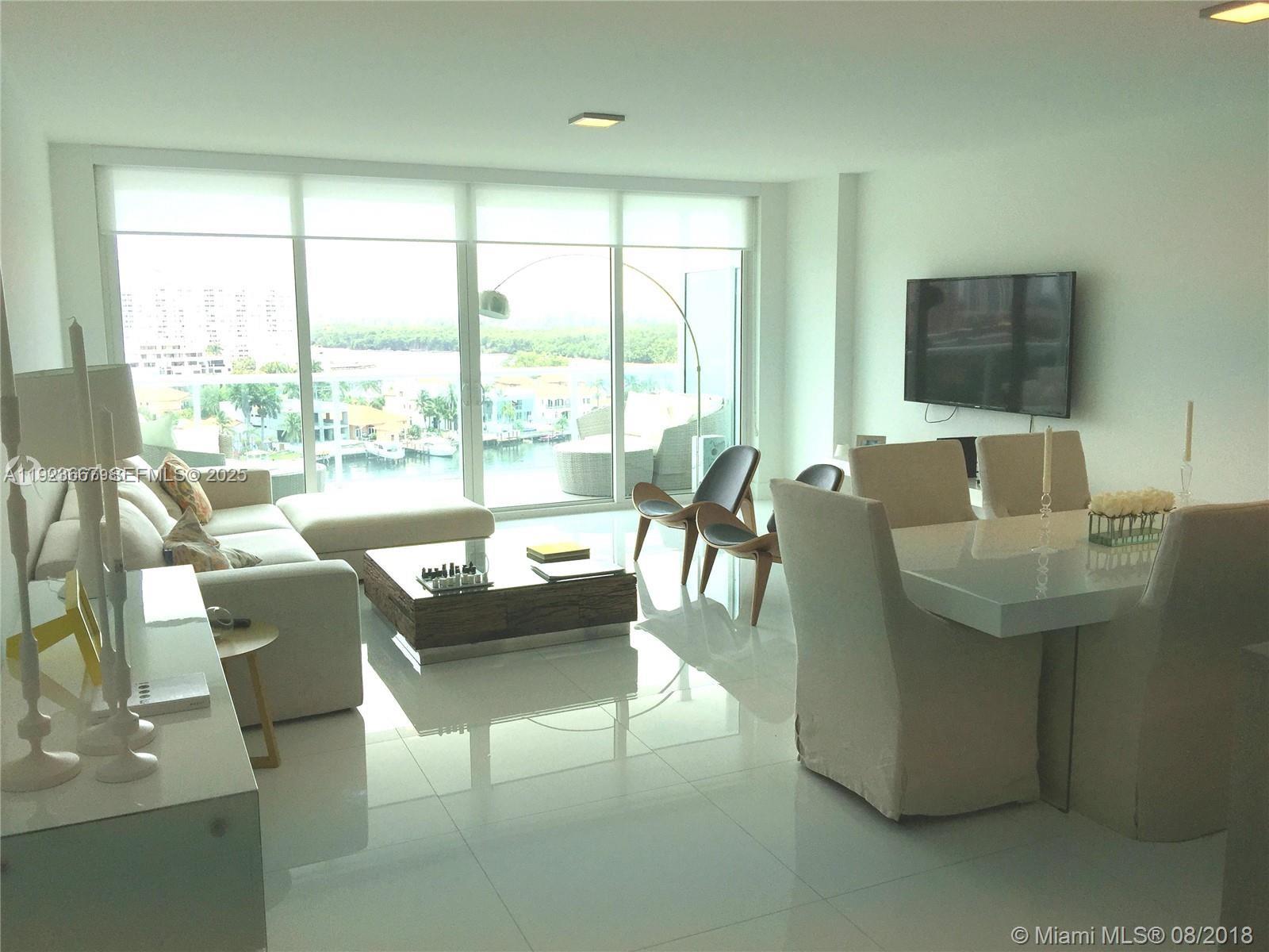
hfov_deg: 61.7
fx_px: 1063
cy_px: 476
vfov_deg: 48.2
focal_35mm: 29
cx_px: 634
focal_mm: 4.15
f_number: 2.2
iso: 32
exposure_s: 1/791
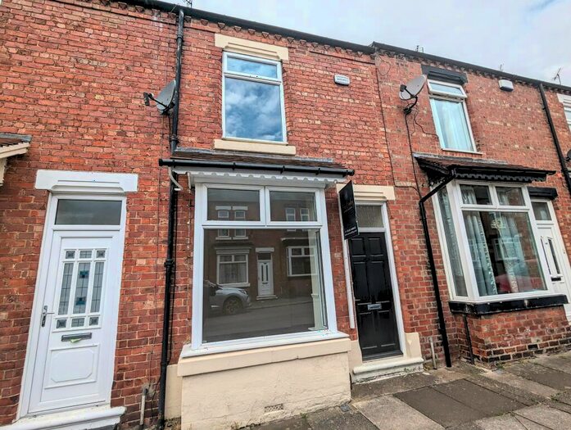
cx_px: 286
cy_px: 215
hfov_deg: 94.4
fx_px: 264
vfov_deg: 78.3
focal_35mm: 16
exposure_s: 1/1661
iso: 42
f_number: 2.2
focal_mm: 2.35
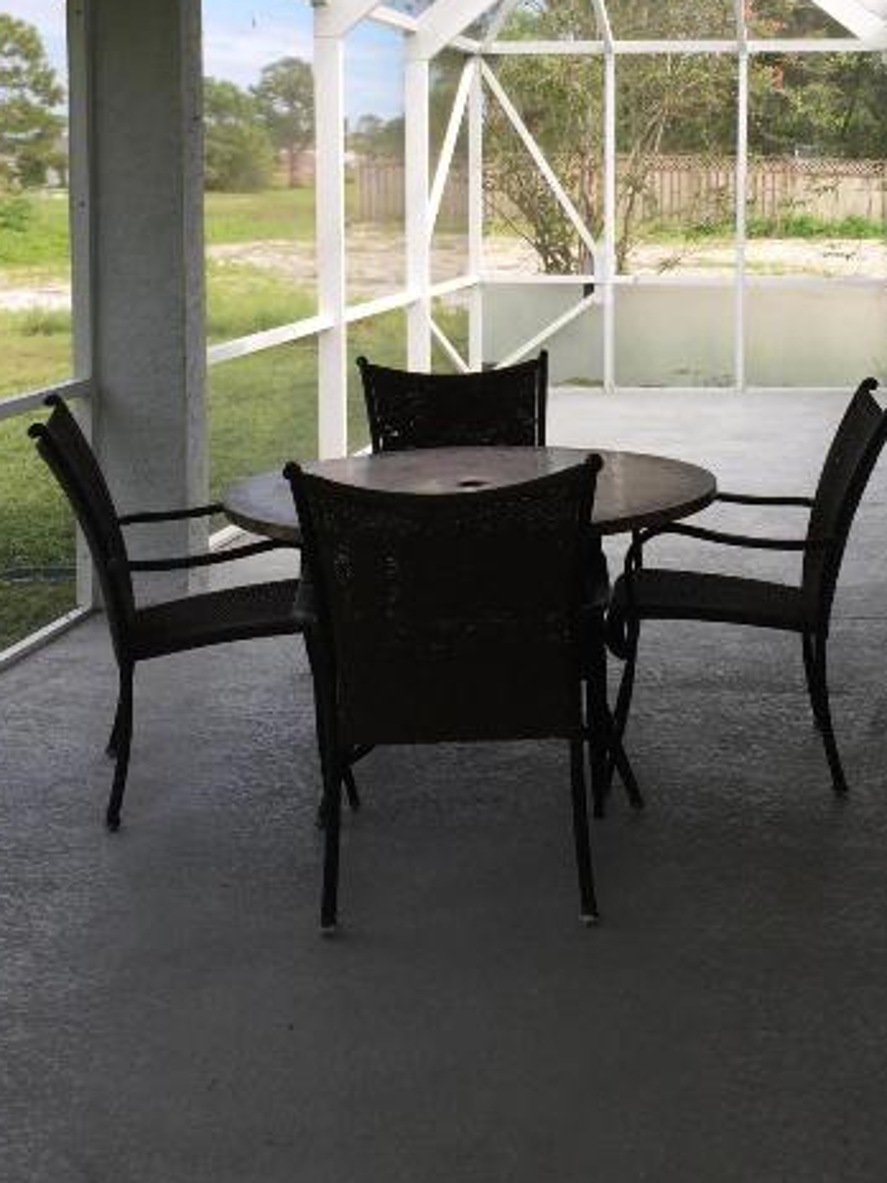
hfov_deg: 30.1
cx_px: 579
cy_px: 337
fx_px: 1640
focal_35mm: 48
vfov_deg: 38.9
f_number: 2.2
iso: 32
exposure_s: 1/403
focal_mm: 4.15
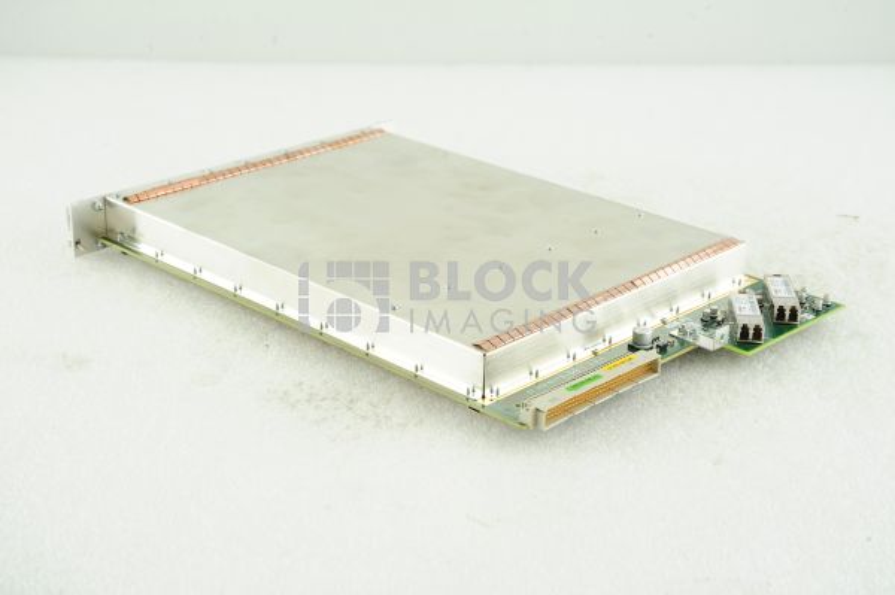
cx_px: 448
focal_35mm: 66
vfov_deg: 20.6
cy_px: 298
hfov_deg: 30.5
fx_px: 1639
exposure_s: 1/125
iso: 1600
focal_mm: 66
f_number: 11
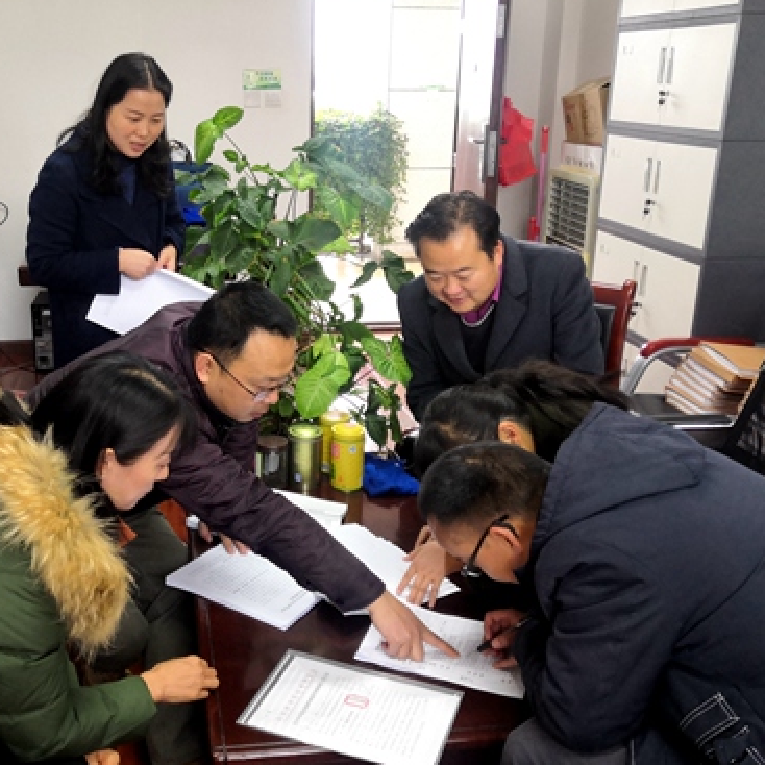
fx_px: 975
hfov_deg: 42.3
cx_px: 265
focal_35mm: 39
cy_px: 371
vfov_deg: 42.8
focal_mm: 3.95
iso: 320
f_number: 1.8
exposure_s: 1/33.3
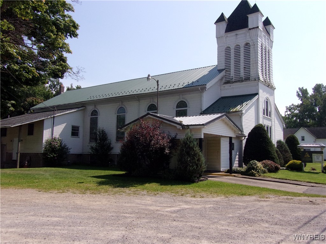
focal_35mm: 34
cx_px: 163
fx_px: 320
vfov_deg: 41.8
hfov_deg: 54.0
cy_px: 122
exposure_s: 1/220
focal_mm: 6.1
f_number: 11.6
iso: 200
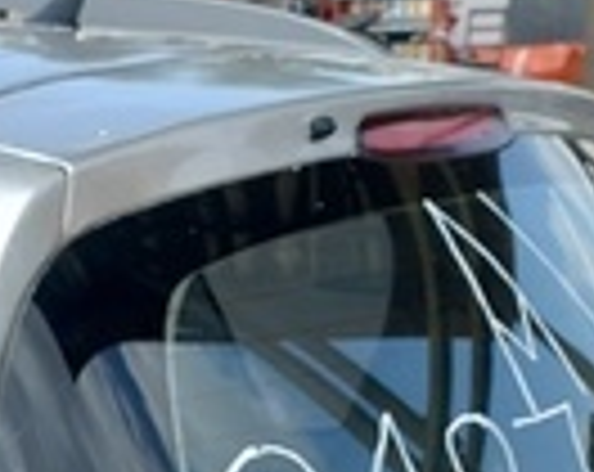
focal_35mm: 148
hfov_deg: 11.9
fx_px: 2596
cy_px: 987
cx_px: -518
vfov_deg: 9.6
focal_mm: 4.71
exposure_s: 1/315
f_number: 1.7
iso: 100
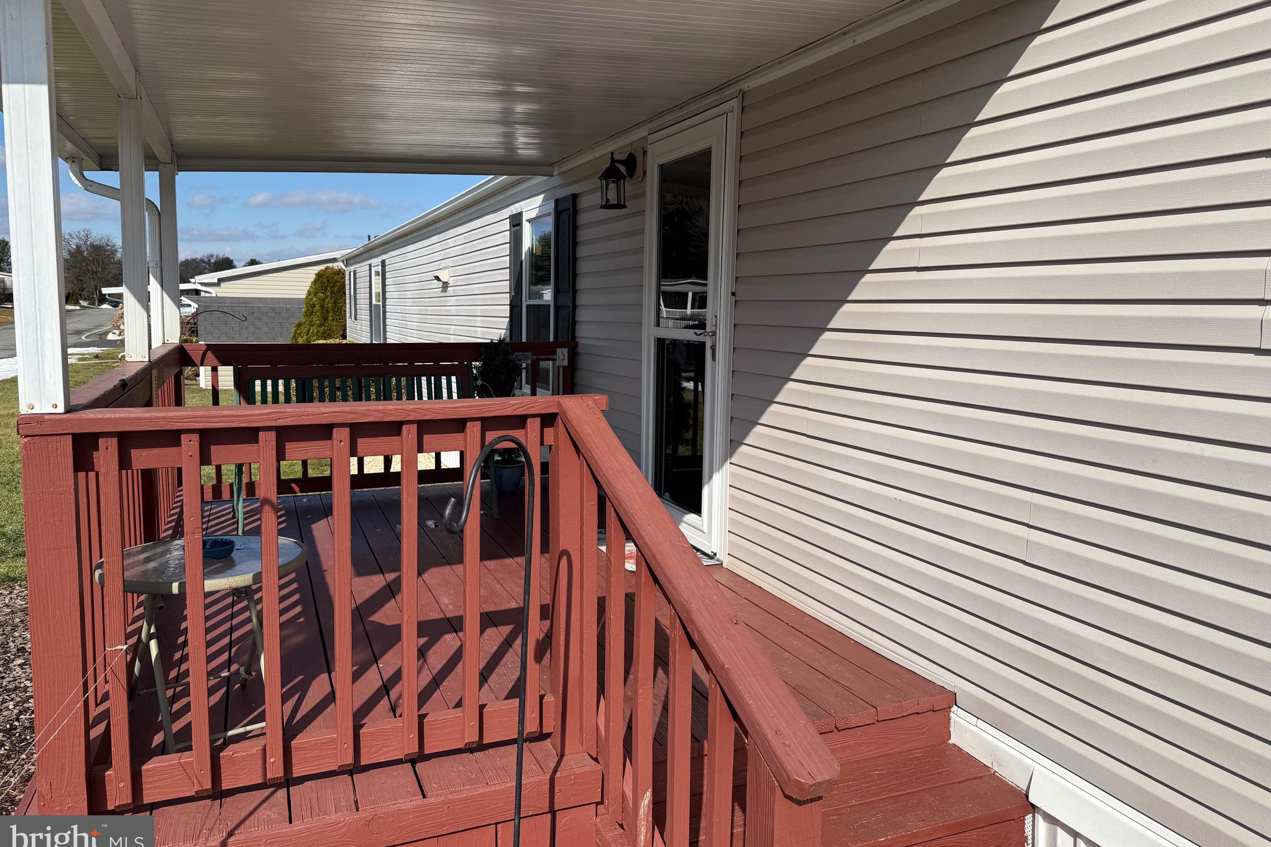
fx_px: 883
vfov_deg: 51.2
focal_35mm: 25
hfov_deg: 71.5
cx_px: 635
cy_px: 389
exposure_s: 1/6711
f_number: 1.78
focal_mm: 6.76
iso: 80
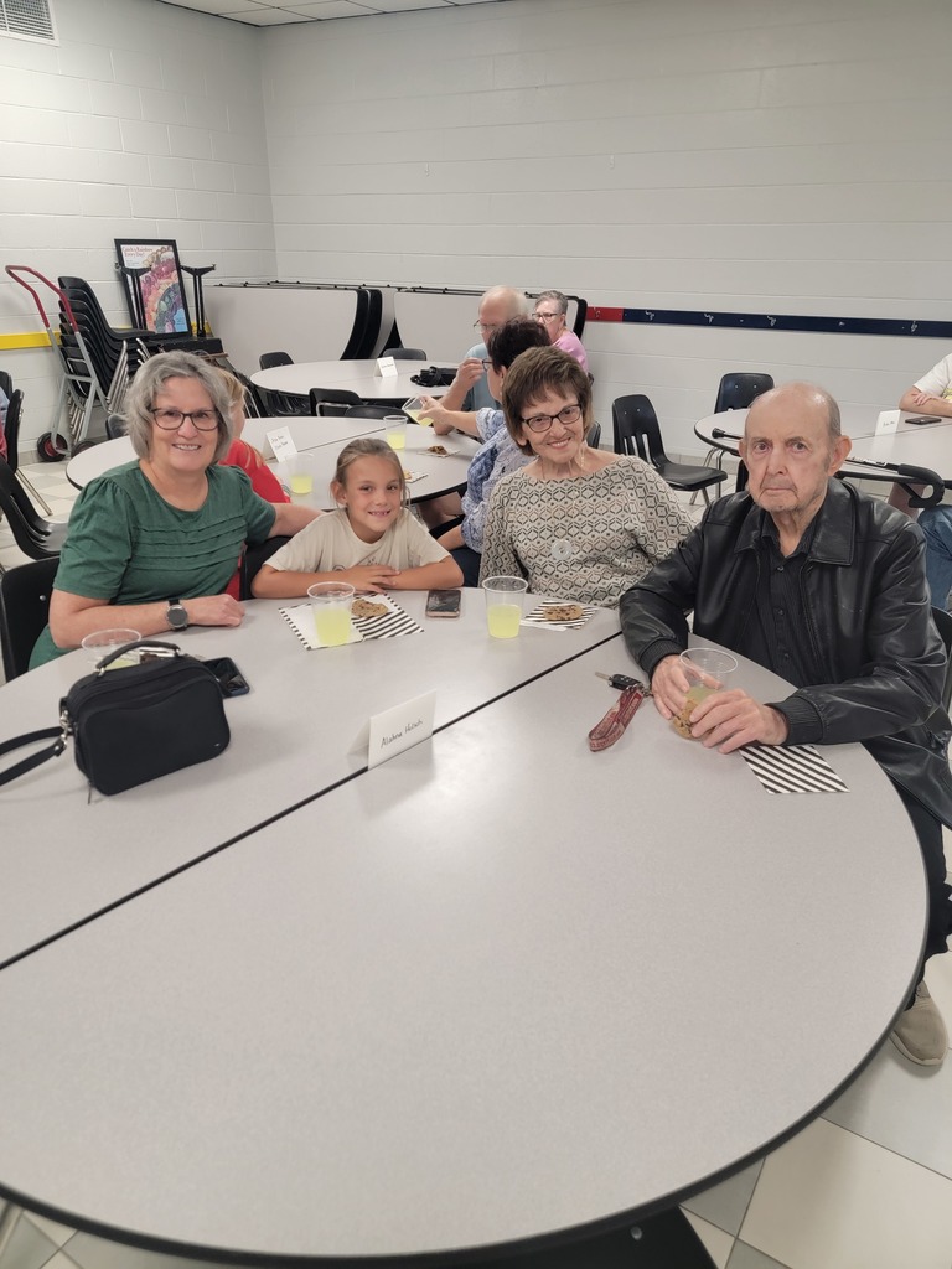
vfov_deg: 71.6
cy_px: 634
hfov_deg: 56.8
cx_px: 476
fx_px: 880
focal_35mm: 24
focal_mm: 6.7
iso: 320
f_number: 1.8
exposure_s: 1/120
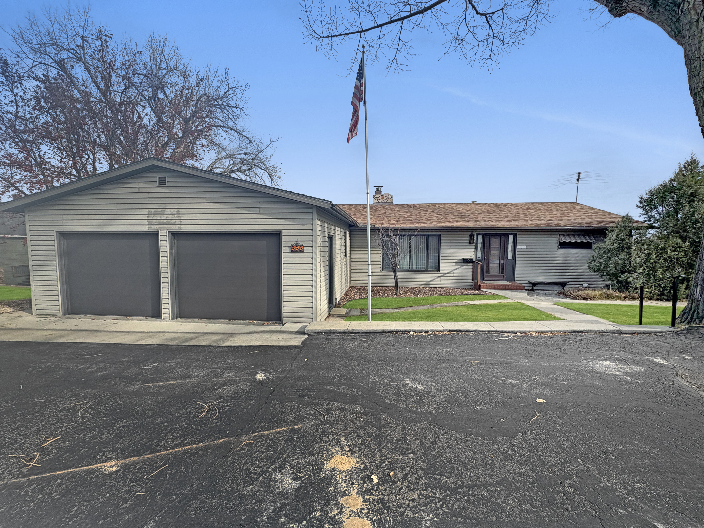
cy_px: 264
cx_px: 352
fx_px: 285
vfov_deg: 85.7
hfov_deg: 102.1
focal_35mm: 14
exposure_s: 1/956
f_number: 2.2
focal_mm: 2.22
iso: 40
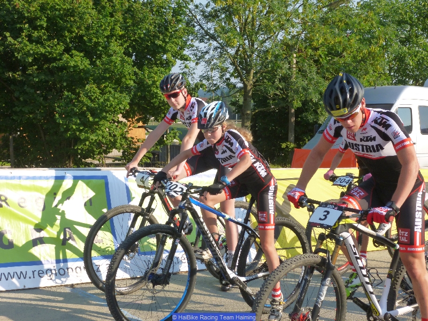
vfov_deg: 24.4
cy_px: 160
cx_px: 214
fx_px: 742
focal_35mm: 60
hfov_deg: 32.2
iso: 160
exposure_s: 1/320
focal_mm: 10.7
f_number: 4.3
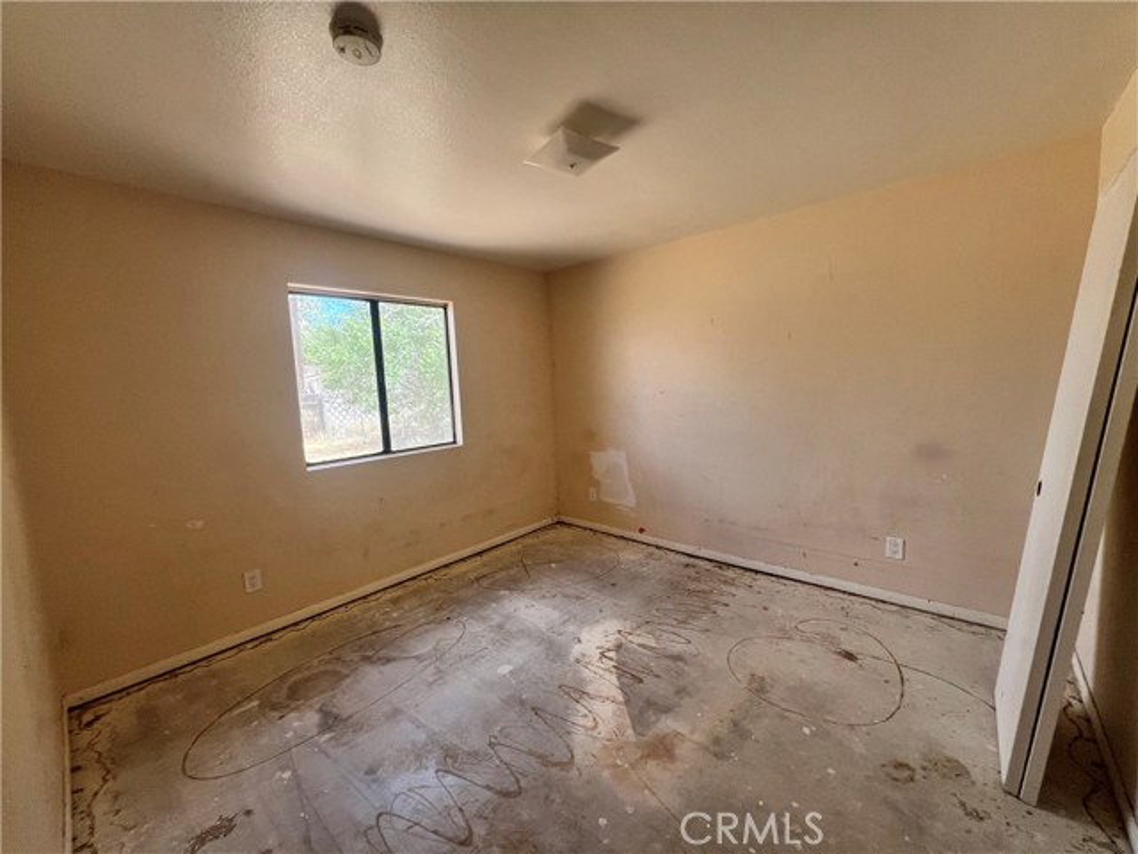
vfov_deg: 89.9
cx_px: 569
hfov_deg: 106.2
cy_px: 427
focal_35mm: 13
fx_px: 427
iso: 100
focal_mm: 1.57
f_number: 1.8
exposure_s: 1/99
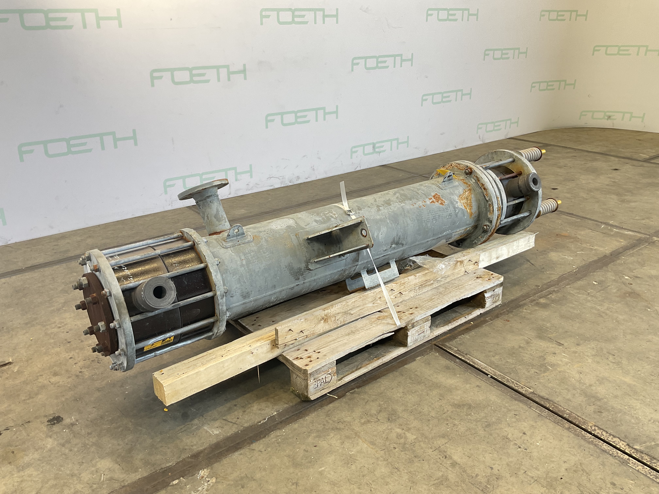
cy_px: 247
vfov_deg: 48.2
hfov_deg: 61.7
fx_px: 552
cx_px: 330
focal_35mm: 29
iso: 32
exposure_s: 1/50
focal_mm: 3
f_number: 1.8
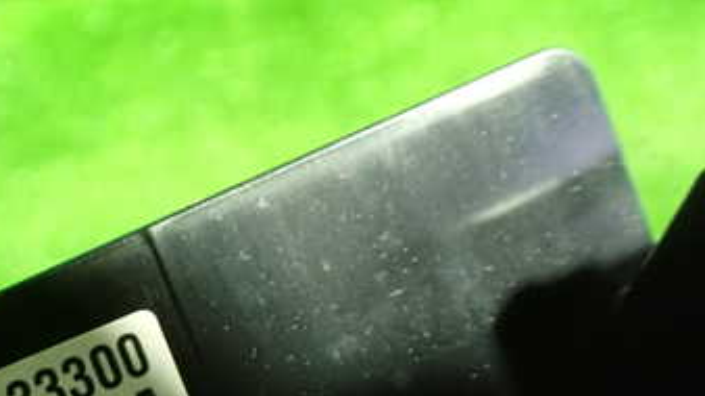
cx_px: 98
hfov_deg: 34.4
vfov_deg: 19.8
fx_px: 1084
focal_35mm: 58
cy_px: 434
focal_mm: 5.4
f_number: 2.3
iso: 1600
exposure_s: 1/30
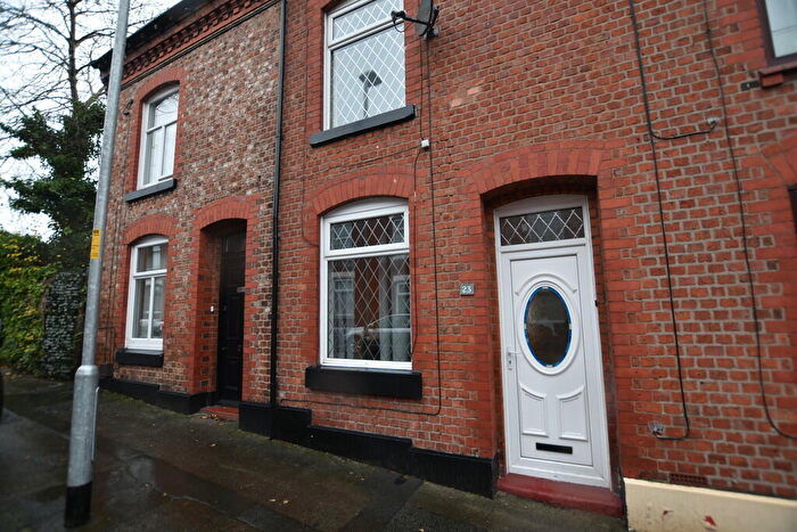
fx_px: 332
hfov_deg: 100.4
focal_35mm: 15
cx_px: 398
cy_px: 266
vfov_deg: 77.4
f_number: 3.5
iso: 100
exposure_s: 1/25
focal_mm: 10
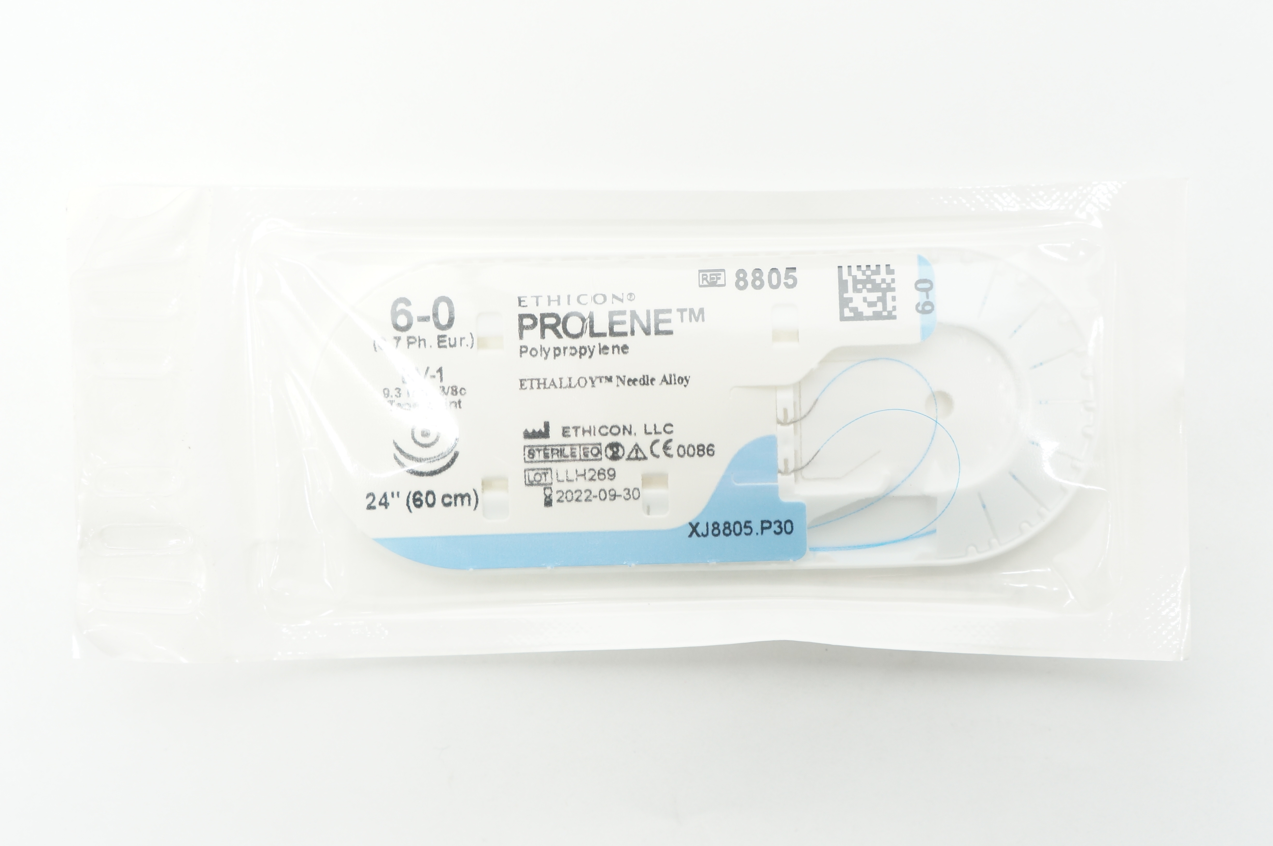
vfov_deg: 31.8
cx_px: 636
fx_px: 1484
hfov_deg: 46.4
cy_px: 423
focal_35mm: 42
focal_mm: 28
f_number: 5
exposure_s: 1/30
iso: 400
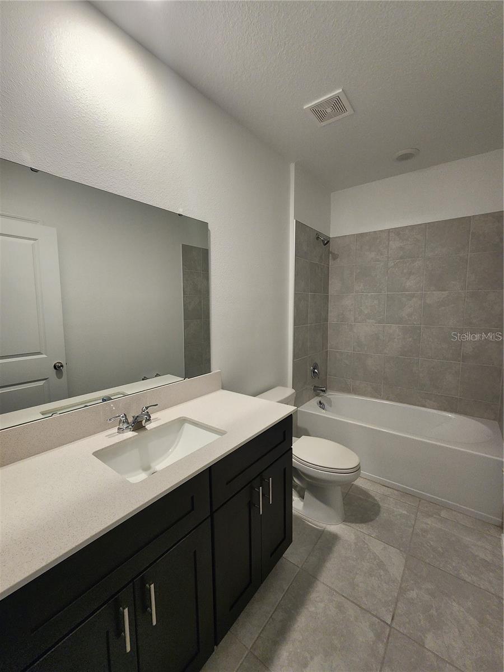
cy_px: 336
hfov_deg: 89.9
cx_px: 252
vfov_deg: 106.2
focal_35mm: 13
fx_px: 252
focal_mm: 2.2
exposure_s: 1/60
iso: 200
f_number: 2.2
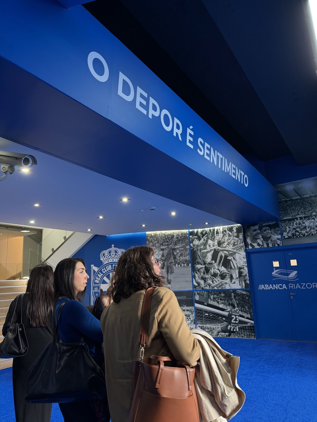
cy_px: 211
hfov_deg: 56.8
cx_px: 158
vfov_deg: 71.6
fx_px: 293
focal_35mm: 24
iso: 160
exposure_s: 1/50
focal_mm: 6.76
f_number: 1.78
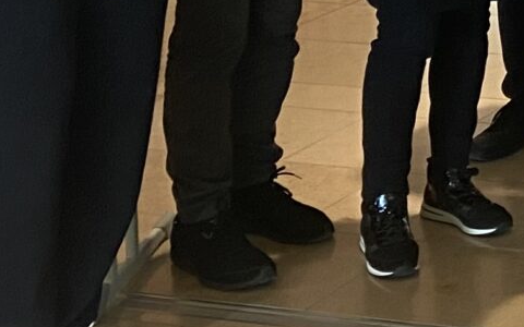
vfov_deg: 8.6
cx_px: 1046
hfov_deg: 12.5
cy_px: -223
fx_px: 2099
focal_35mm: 147
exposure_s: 1/56
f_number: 1.8
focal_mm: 4.25
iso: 125
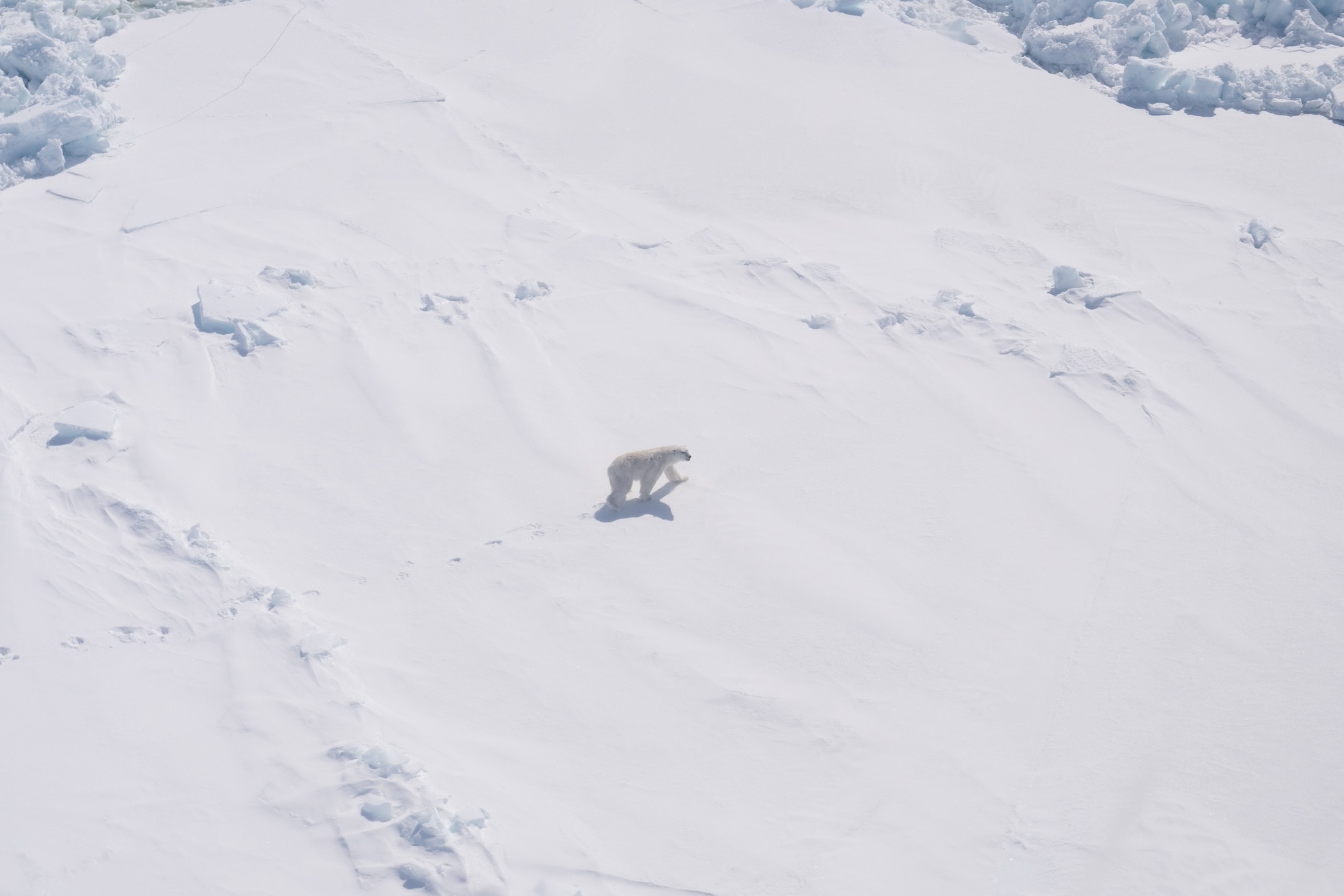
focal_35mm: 61
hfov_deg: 32.9
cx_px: 668
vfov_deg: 22.3
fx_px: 2277
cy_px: 459
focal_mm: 29
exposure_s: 1/400
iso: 250
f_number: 8
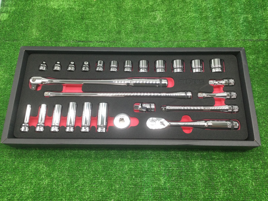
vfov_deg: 45.4
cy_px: 100
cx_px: 134
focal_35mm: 31
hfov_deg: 58.4
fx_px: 240
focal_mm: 3.3
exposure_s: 1/30
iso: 32
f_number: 2.4
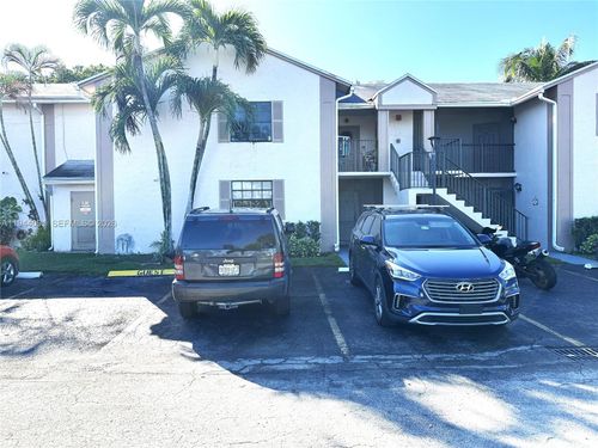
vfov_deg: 56.8
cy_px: 224
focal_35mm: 24
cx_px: 299
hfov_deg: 71.6
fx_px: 415
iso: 80
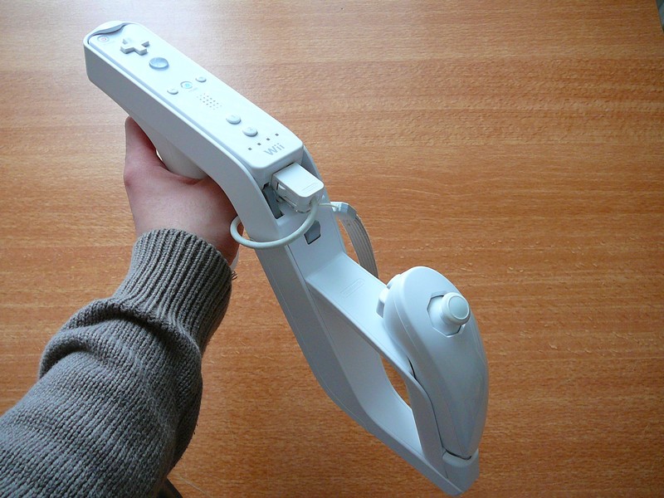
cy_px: 249
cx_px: 332
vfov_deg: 40.7
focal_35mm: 35
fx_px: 671
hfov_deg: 52.6
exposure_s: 1/30
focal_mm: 5.2
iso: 160
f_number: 2.8
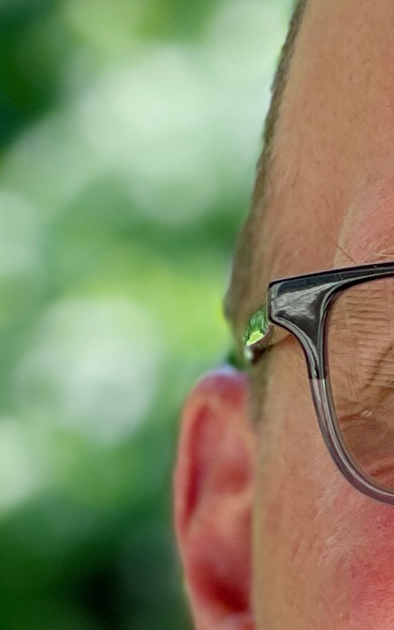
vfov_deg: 10.6
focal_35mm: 196
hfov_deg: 6.5
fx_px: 3367
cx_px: 728
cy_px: 589
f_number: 2
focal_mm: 6
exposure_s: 1/122
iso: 32
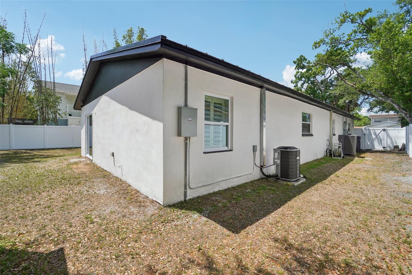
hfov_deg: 100.4
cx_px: 206
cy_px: 138
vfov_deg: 77.3
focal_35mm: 15
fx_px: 172
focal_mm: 10
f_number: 8
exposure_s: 1/250
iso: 100
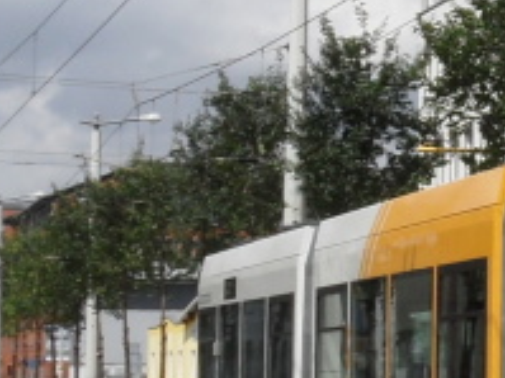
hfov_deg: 11.3
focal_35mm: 165
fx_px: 2406
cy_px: 188
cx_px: 858
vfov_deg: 9.0
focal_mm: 5.3
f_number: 5
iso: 80
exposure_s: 1/750
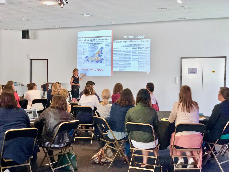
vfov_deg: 28.0
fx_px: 344
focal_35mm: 52
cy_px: 86
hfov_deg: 36.8
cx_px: 114
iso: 100
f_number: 2.4
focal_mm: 6
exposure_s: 1/40
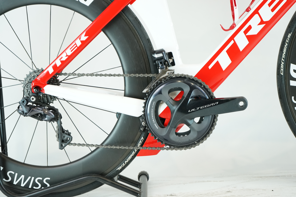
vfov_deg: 19.5
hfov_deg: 28.8
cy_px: 98
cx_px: 148
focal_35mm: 70
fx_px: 576
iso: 2000
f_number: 6.3
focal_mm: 70
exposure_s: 1/200
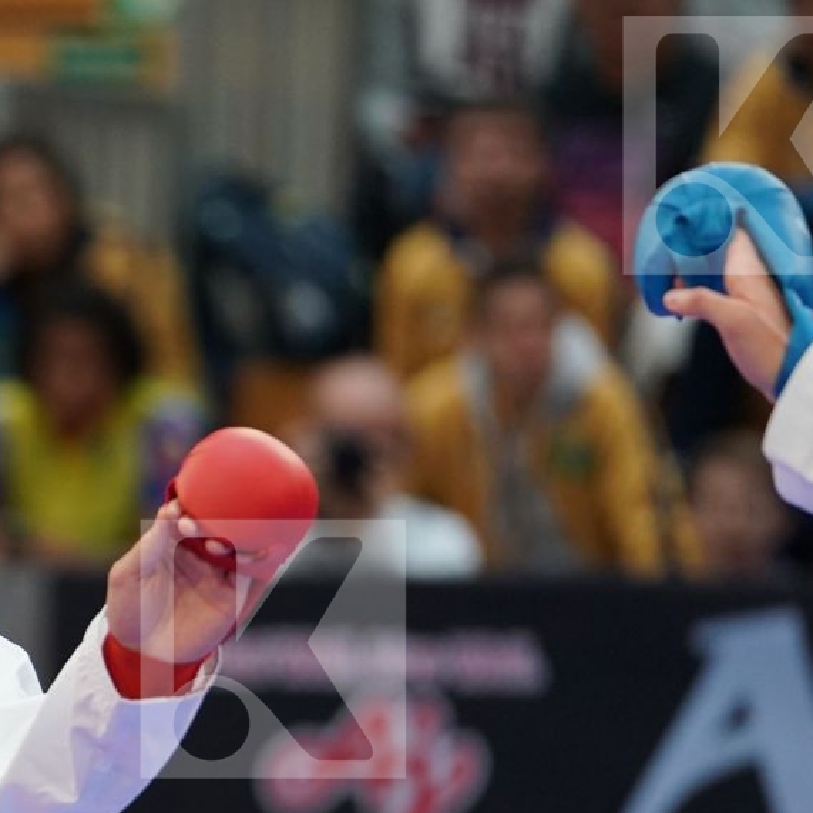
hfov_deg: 3.4
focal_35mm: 514
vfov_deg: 3.4
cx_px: -209
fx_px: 13658
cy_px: 649
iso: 2000
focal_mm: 192
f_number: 2.8
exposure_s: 1/1000
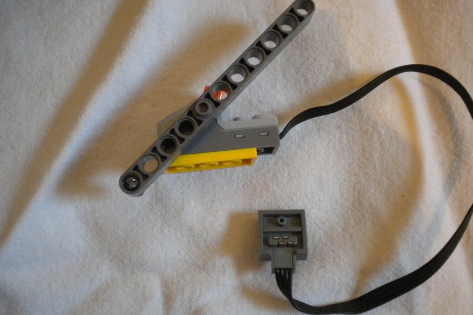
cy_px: 169
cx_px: 238
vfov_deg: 31.2
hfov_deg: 45.4
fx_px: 565
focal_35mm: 43
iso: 800
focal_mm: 7.4
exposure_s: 1/41.3
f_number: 3.5
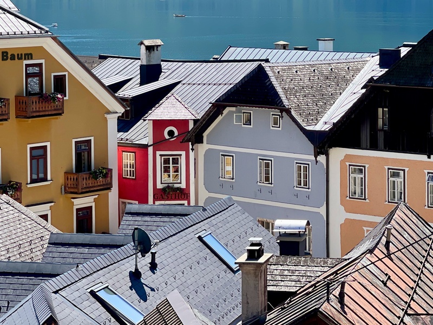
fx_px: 801
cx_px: 216
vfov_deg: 22.9
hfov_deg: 30.3
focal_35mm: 64
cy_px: 162
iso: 32
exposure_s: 1/508
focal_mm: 7.5
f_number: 2.2
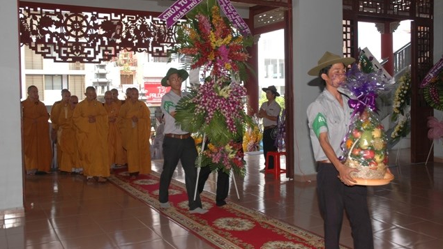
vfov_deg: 31.2
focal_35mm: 38
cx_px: 222
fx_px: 446
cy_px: 110
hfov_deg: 52.8
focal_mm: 24
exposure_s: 1/160
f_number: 6.3
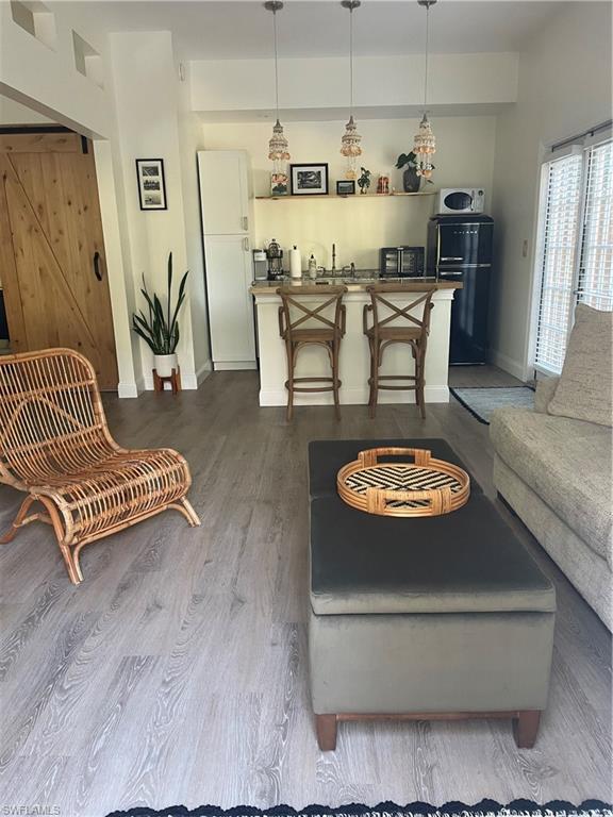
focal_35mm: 26
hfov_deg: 53.1
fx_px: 614
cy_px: 408
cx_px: 306
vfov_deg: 67.3
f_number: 1.6
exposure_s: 1/60
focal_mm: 4.2
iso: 200
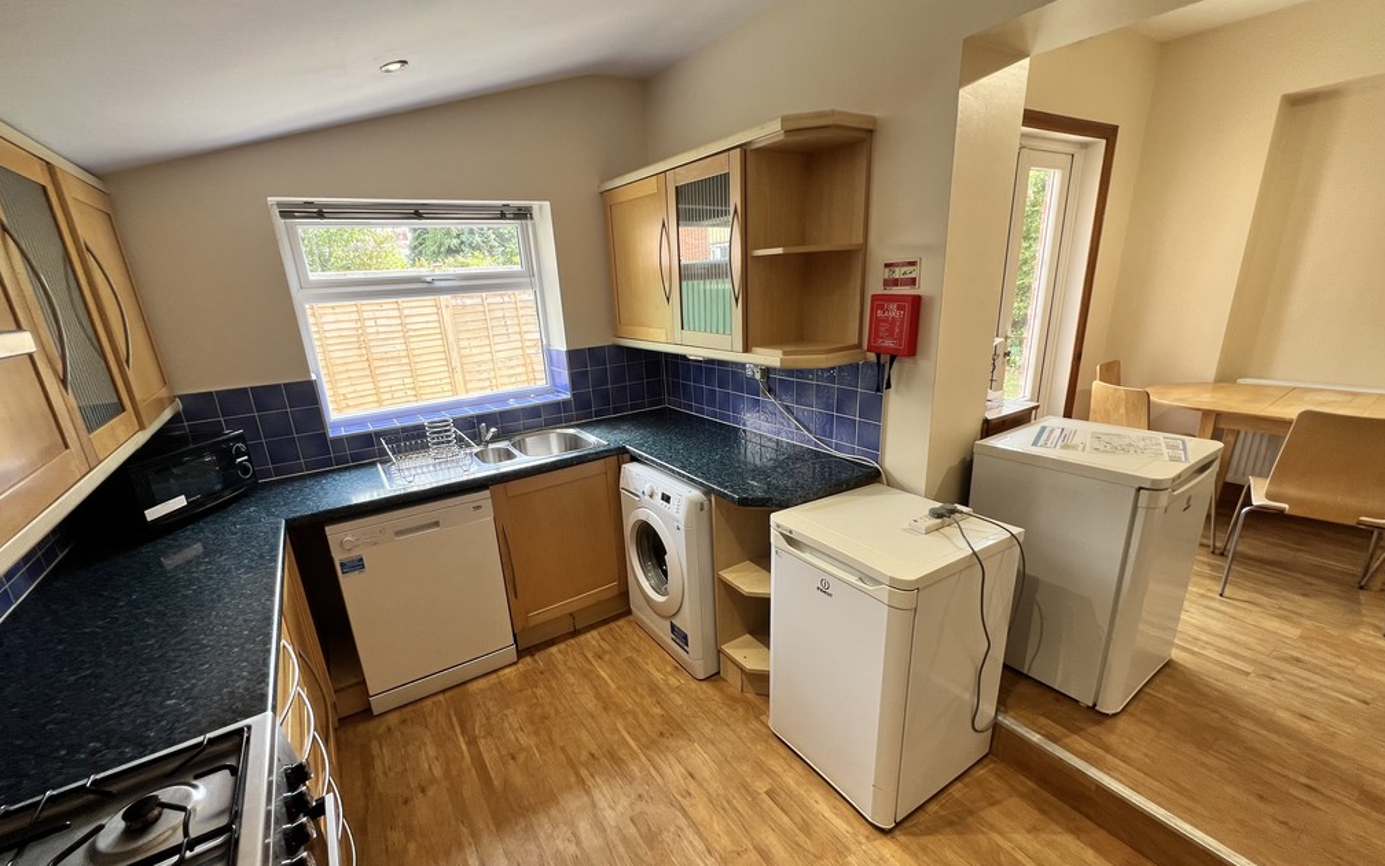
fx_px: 528
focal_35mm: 14
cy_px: 469
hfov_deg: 105.3
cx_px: 687
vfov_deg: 78.5
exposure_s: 1/99
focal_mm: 1.57
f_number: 1.8
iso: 80
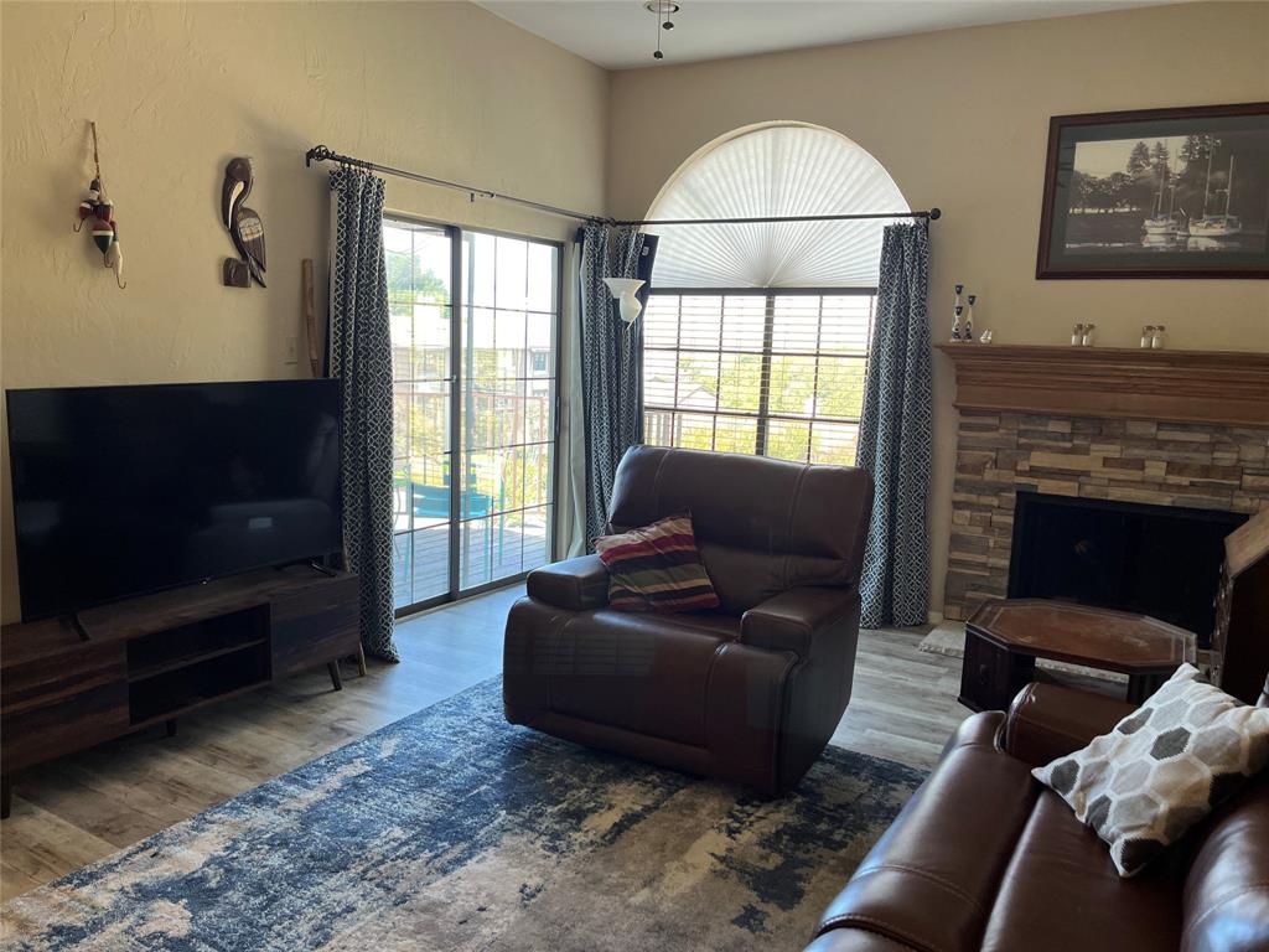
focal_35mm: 26
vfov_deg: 53.1
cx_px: 634
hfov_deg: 67.3
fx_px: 953
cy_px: 476
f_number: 1.6
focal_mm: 5.1
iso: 80
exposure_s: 1/60
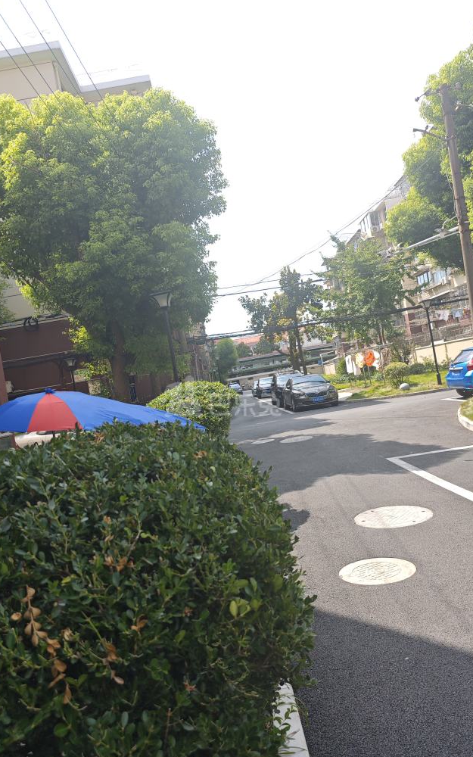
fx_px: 536
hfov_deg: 47.6
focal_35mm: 26
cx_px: 221
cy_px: 397
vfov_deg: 70.4
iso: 50
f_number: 2
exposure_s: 1/536
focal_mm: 8.72
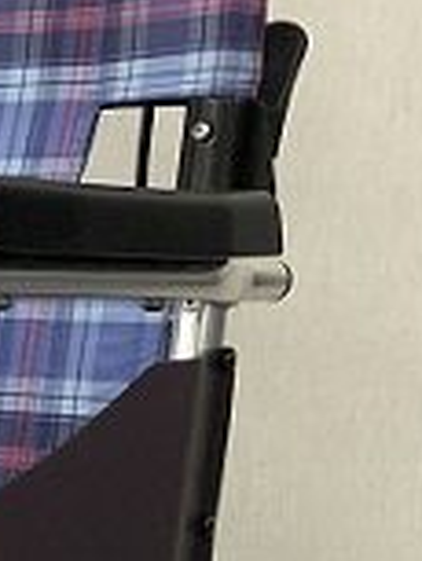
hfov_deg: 8.0
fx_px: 2776
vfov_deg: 11.0
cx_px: -591
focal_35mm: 171
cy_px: 876
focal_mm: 3.99
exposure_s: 1/33
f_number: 1.8
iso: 25
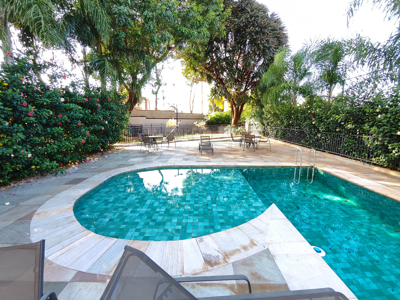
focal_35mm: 16
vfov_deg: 78.2
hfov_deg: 94.5
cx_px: 200
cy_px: 150
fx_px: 185
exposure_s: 1/60
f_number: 2.2
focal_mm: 1.65
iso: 51
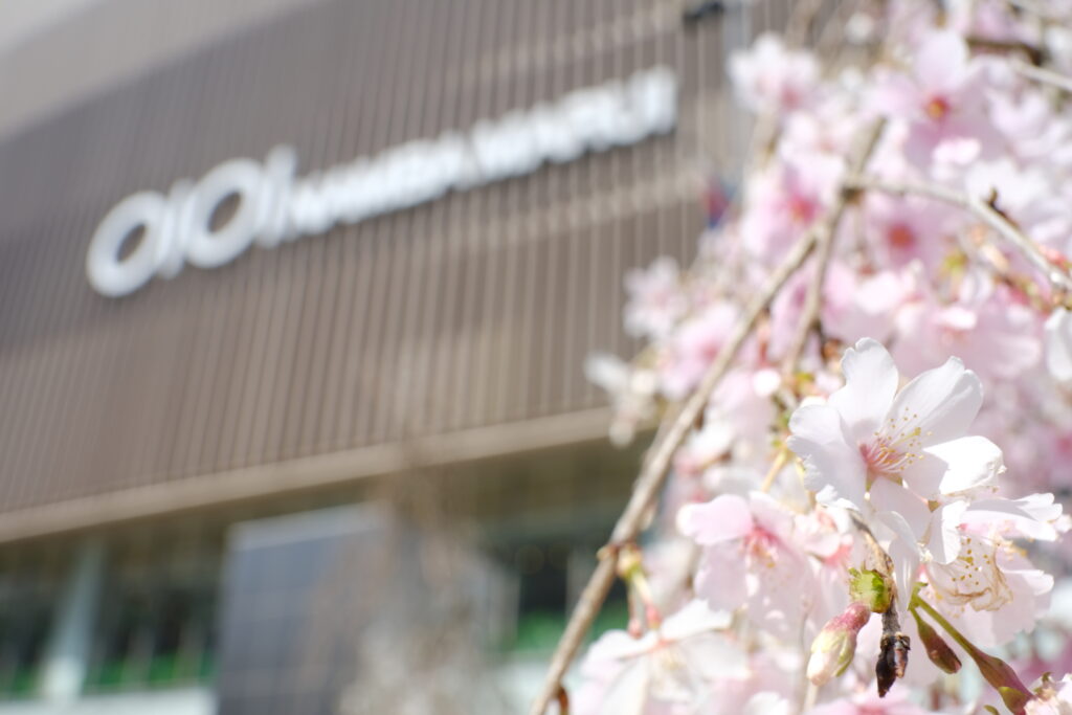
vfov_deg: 37.9
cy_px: 358
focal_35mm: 35
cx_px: 536
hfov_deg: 54.4
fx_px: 1042
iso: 160
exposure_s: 1/210
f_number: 7.1
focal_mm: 23
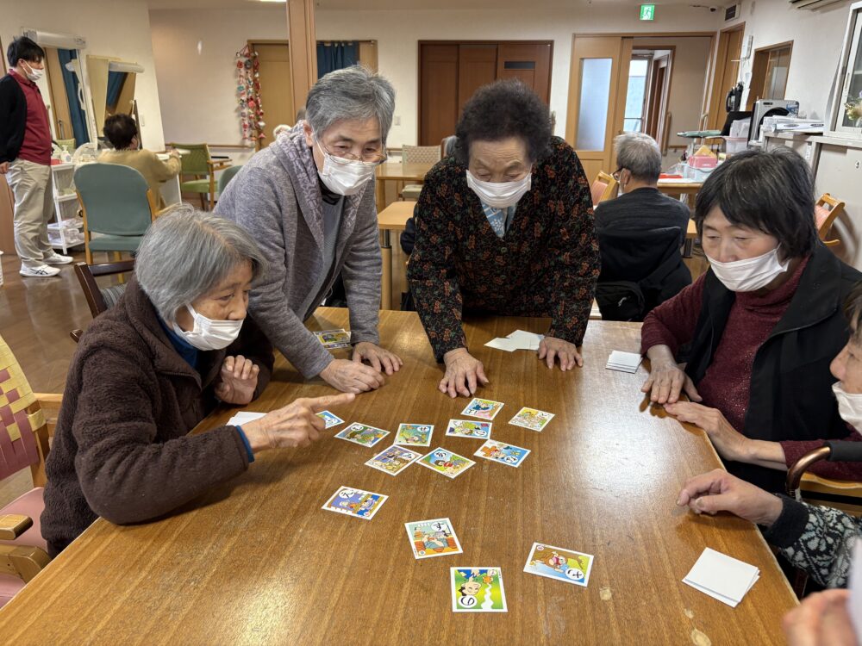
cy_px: 323
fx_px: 647
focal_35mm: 26
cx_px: 431
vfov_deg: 53.1
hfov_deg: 67.3
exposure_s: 1/60
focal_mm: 5.96
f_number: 1.6
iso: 160
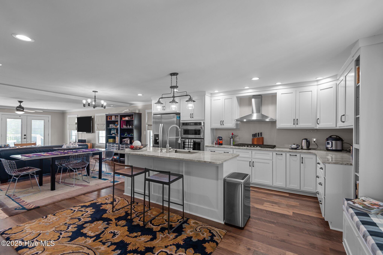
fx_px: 170
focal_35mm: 16
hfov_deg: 96.8
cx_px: 192
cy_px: 128
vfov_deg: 73.7
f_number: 4
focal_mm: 16
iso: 400
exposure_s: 1/30
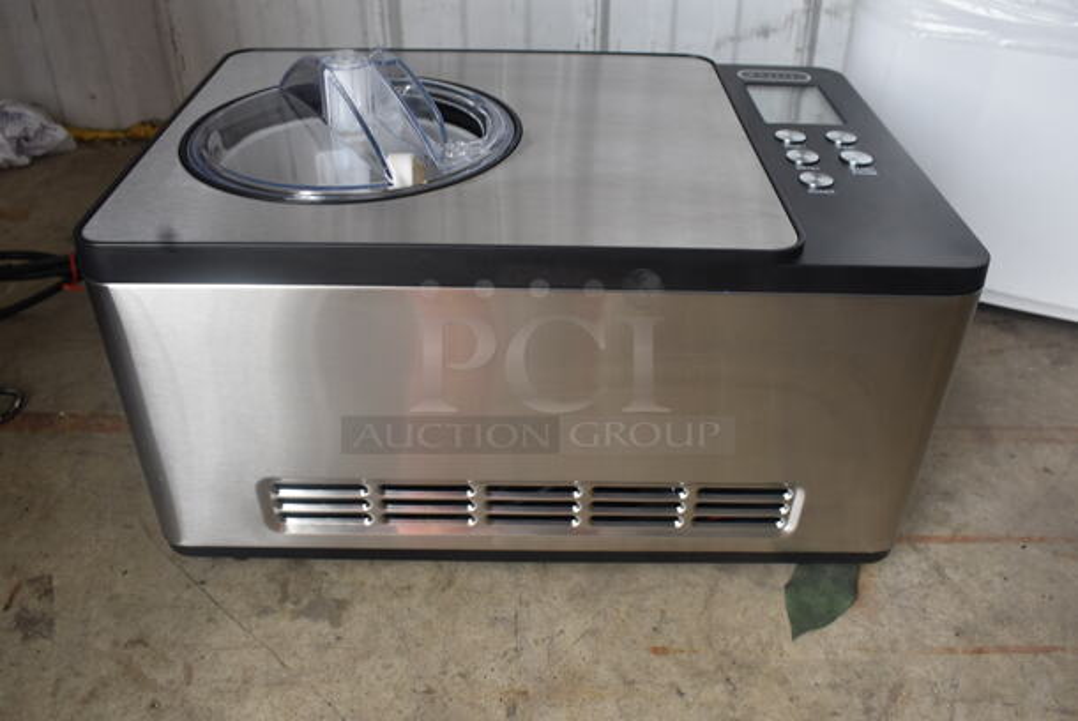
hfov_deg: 61.9
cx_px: 539
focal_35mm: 30
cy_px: 360
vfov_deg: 43.7
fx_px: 899
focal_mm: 20
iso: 220
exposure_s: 1/60
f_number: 8
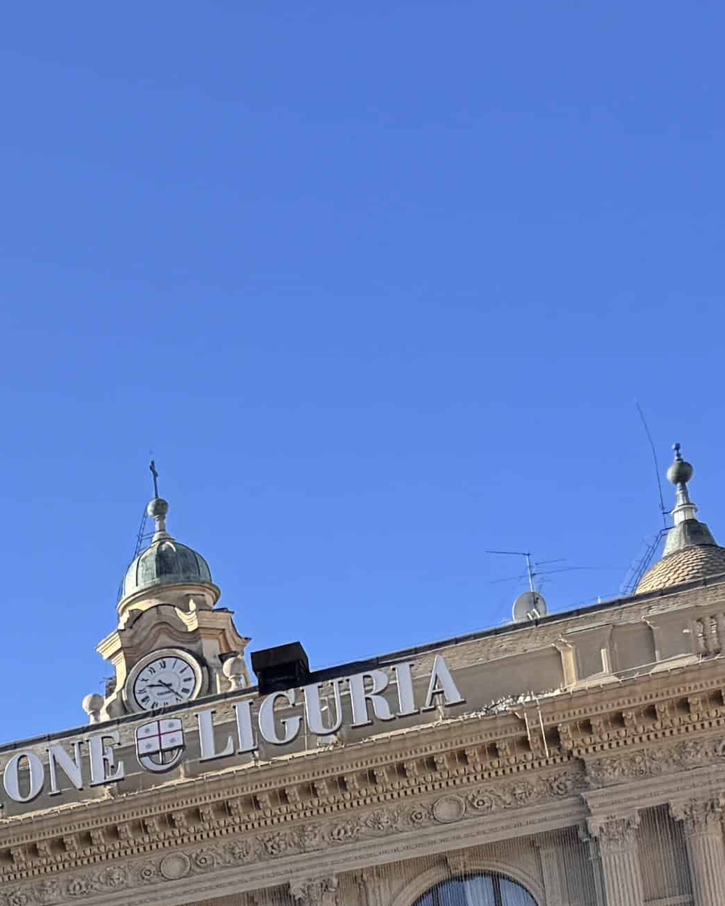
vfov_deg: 17.1
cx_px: -1012
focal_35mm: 103
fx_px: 2763
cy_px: 1283
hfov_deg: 12.0
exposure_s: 1/3096
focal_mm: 6.8
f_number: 1.8
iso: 80
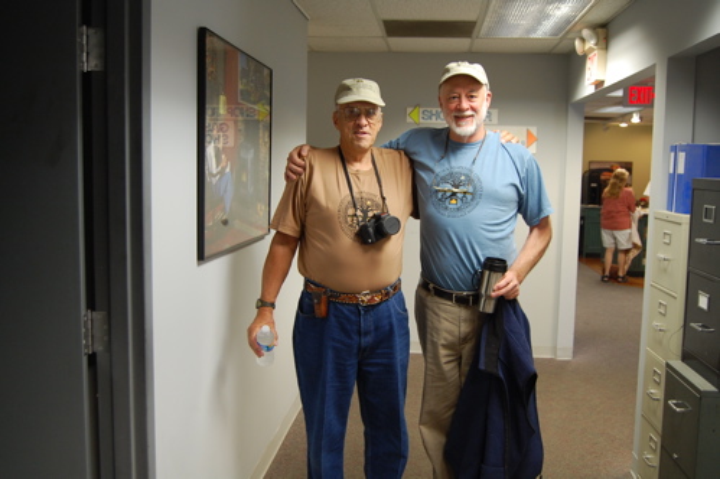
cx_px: 360
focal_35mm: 36
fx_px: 720
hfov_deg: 53.2
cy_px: 240
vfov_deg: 36.8
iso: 500
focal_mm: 24
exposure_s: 1/30
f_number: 4
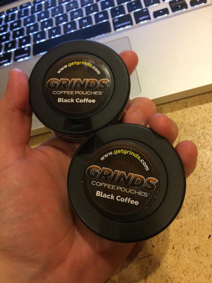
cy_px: 142
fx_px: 237
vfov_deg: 61.7
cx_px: 106
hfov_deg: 48.2
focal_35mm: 29
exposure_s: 1/17
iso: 250
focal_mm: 4.15
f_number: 2.2
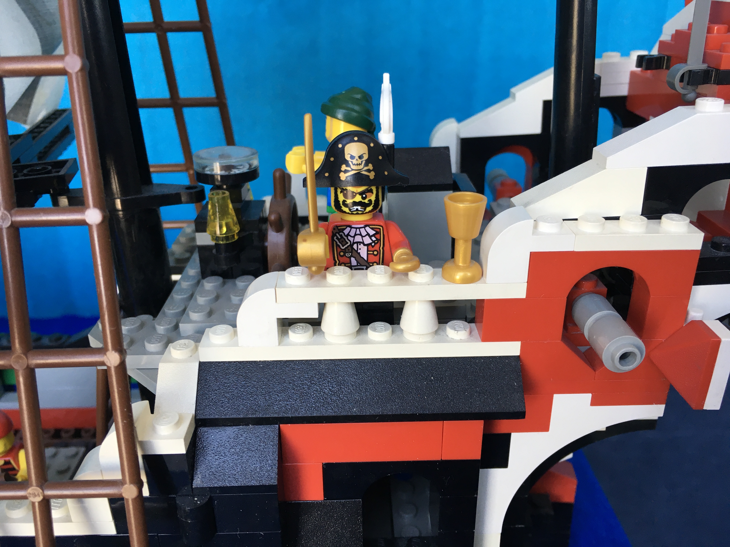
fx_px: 612
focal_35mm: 29
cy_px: 274
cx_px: 365
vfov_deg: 48.2
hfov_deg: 61.7
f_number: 2.2
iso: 25
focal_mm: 4.15
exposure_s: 1/33
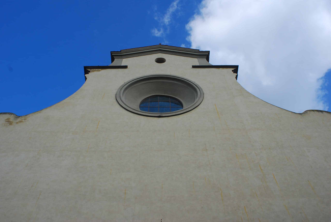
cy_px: 111
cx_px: 166
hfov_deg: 61.9
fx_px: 276
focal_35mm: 30
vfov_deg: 43.7
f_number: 10
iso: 250
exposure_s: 1/400
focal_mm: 20
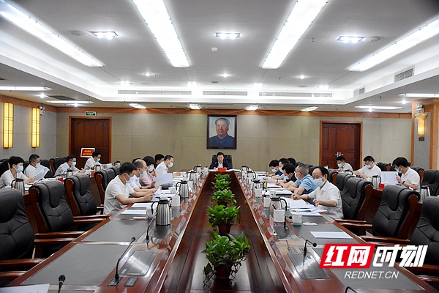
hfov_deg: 61.9
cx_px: 220
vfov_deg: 43.6
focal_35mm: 30
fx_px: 366
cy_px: 146
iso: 2500
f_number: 3.5
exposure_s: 1/640
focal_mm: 20
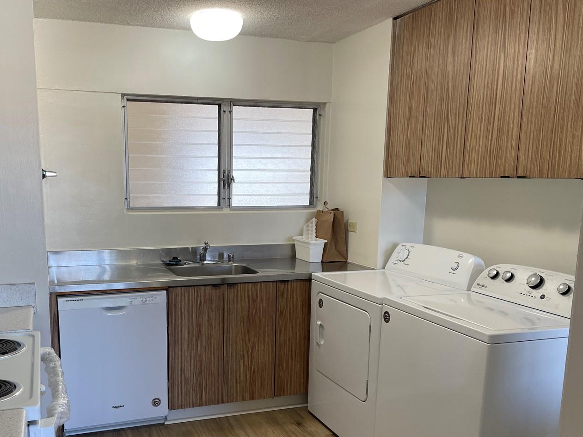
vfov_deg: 42.6
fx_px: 556
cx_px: 214
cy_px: 275
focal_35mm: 33
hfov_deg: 54.7
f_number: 1.6
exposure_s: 1/120
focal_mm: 4.2
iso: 64
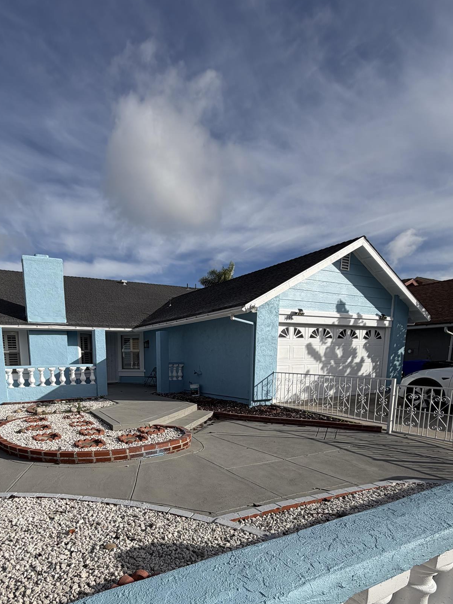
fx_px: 349
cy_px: 420
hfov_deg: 65.0
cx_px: 169
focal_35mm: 20
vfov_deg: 78.1
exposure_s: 1/1745
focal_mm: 2.22
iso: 20
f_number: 2.2
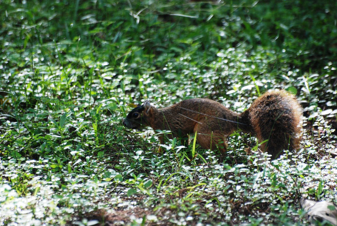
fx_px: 4217
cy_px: 113
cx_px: 168
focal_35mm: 450
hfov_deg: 4.6
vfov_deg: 3.1
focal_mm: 300
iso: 400
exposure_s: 1/160
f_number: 5.6
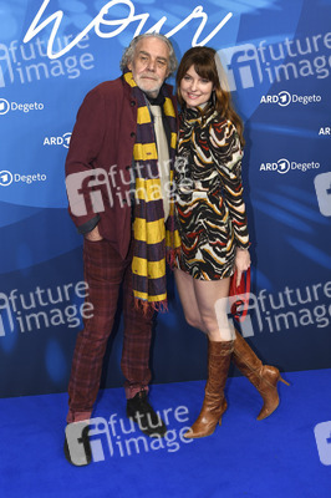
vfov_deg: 53.2
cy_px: 249
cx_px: 166
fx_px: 497
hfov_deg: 36.8
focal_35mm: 36
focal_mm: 36
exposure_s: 1/320
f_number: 4.5
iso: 800
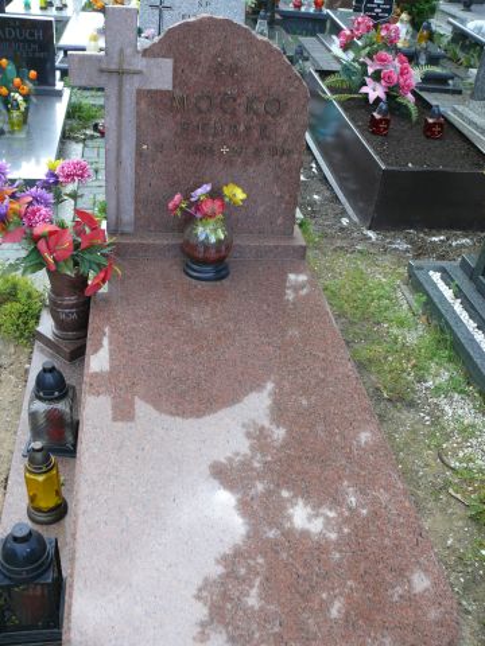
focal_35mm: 35
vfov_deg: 52.6
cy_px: 323
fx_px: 654
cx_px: 242
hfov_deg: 40.7
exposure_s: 1/100
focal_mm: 7.4
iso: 100
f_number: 2.8
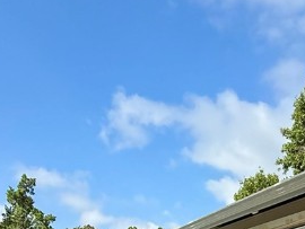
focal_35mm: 53
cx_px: 237
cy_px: 318
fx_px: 467
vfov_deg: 23.5
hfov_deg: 35.2
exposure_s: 1/1368
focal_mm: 2.22
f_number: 2.2
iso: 50
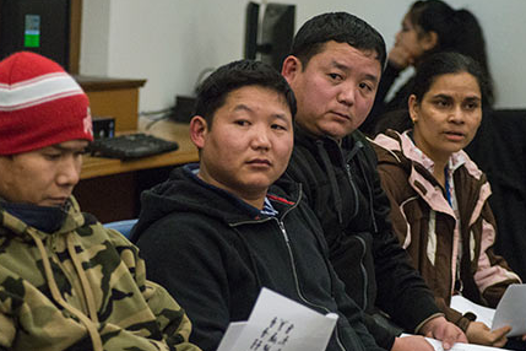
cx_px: 260
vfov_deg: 9.7
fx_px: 2075
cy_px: 212
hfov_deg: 14.4
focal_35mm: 142
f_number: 4.2
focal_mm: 105
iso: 1600
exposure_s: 1/750
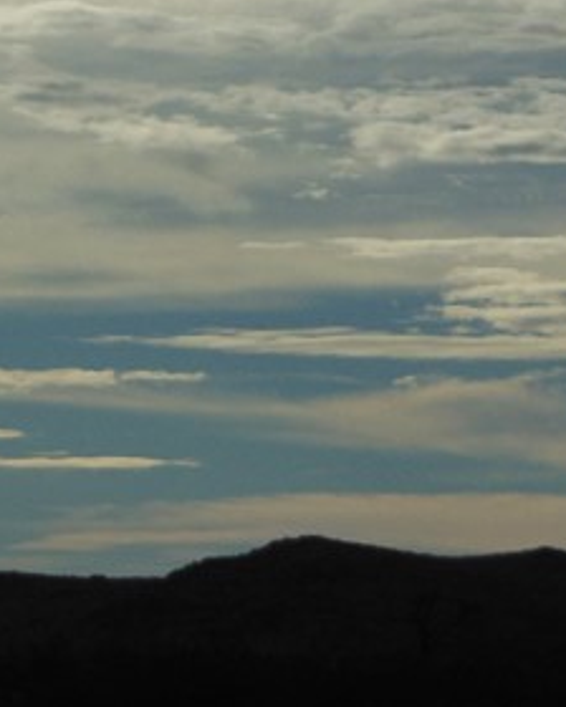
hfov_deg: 5.7
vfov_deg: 7.1
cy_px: -189
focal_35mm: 271
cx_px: -48
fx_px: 5675
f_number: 8.9
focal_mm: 13.6
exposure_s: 1/1500
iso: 125
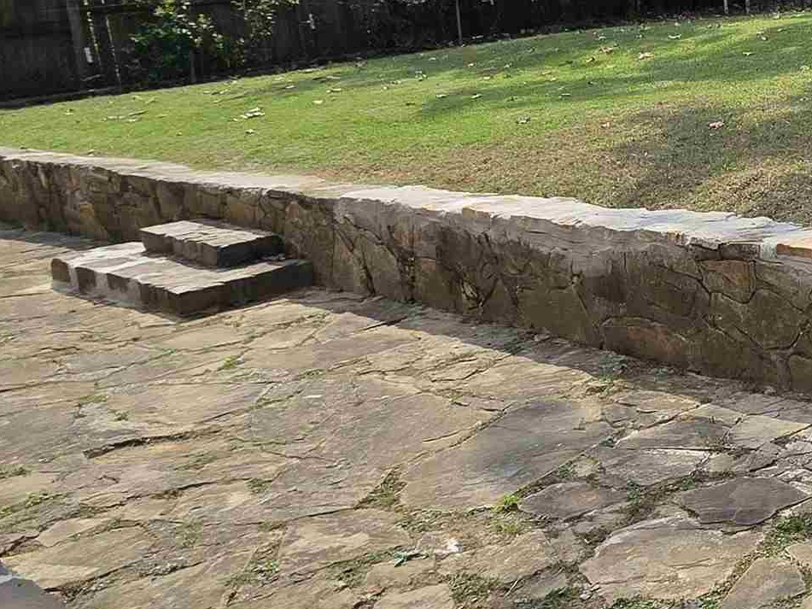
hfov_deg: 34.0
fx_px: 985
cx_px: 1023
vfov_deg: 34.0
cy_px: 190
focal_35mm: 42
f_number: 2.2
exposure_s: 1/1941
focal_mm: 2.2
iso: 50
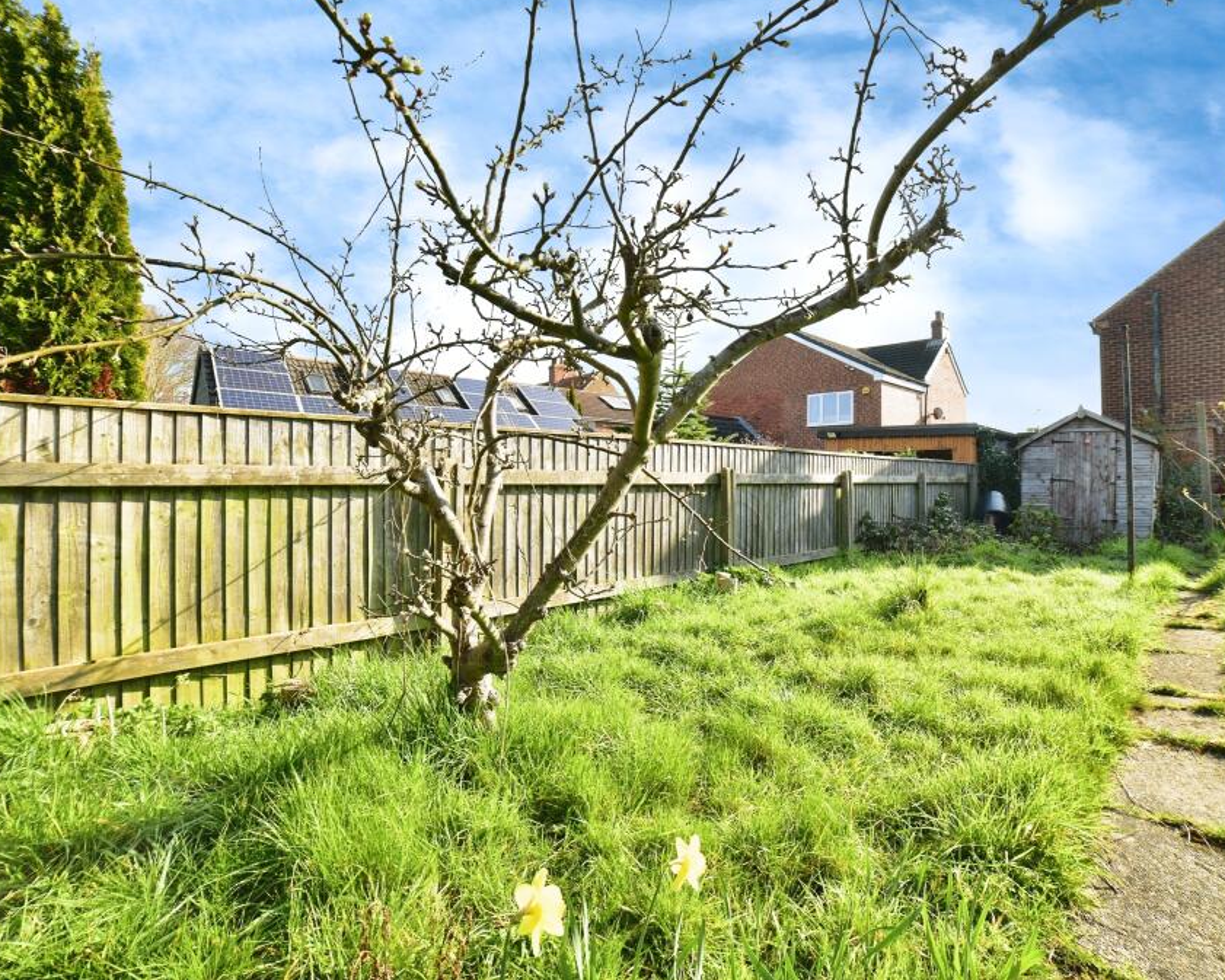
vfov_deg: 80.4
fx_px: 580
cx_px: 682
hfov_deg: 92.7
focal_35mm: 16
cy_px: 487
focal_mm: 14
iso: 320
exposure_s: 1/320
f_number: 8
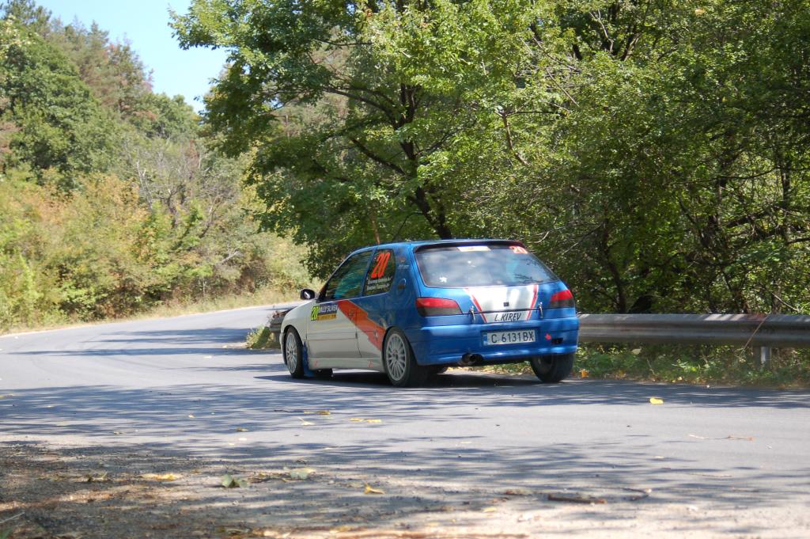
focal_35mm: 75
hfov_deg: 27.0
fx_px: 1686
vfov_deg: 18.2
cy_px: 270
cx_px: 405
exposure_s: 1/800
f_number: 4.5
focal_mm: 50
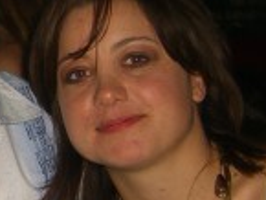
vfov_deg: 9.5
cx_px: -88
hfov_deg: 12.2
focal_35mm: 157
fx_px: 1207
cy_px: 88
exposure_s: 1/60
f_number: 2.8
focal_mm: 7.9
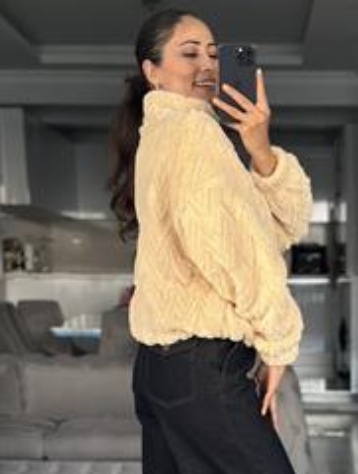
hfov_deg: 14.7
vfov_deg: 19.1
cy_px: 419
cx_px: 200
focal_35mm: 101
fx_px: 1388
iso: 200
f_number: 1.78
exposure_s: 1/60
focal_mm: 6.86
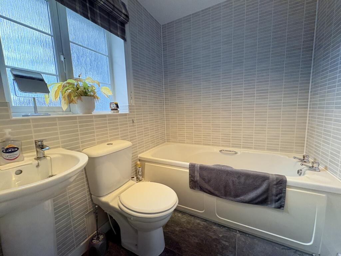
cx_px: 170
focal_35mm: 14
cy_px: 128
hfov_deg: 102.1
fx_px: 138
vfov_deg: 85.7
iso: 64
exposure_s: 1/123
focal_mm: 2.22
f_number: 2.2
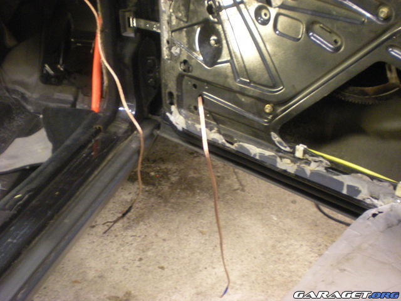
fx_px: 510
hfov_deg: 42.9
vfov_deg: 32.9
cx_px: 200
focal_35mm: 44
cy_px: 150
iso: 391
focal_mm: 7.4
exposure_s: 1/8
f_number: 3.5
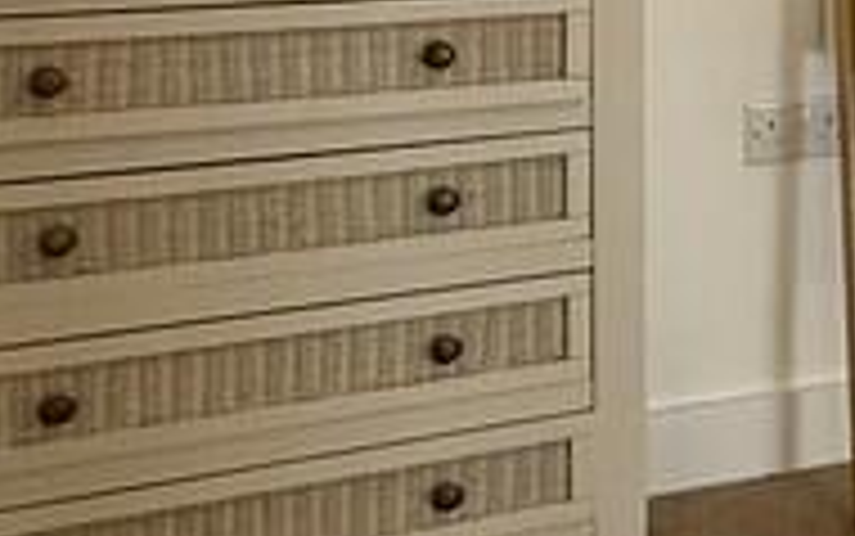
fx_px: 1865
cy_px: -185
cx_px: 1422
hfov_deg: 20.4
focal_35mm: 80
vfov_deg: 15.5
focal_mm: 2.22
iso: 100
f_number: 2.2
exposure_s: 1/99
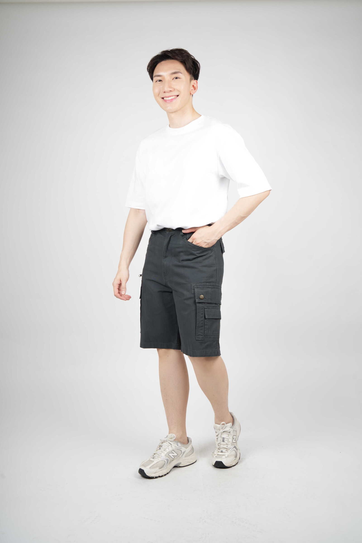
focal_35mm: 38
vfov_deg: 50.7
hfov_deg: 35.1
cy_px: 272
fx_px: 573
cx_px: 181
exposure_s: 1/160
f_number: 9
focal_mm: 38
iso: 125
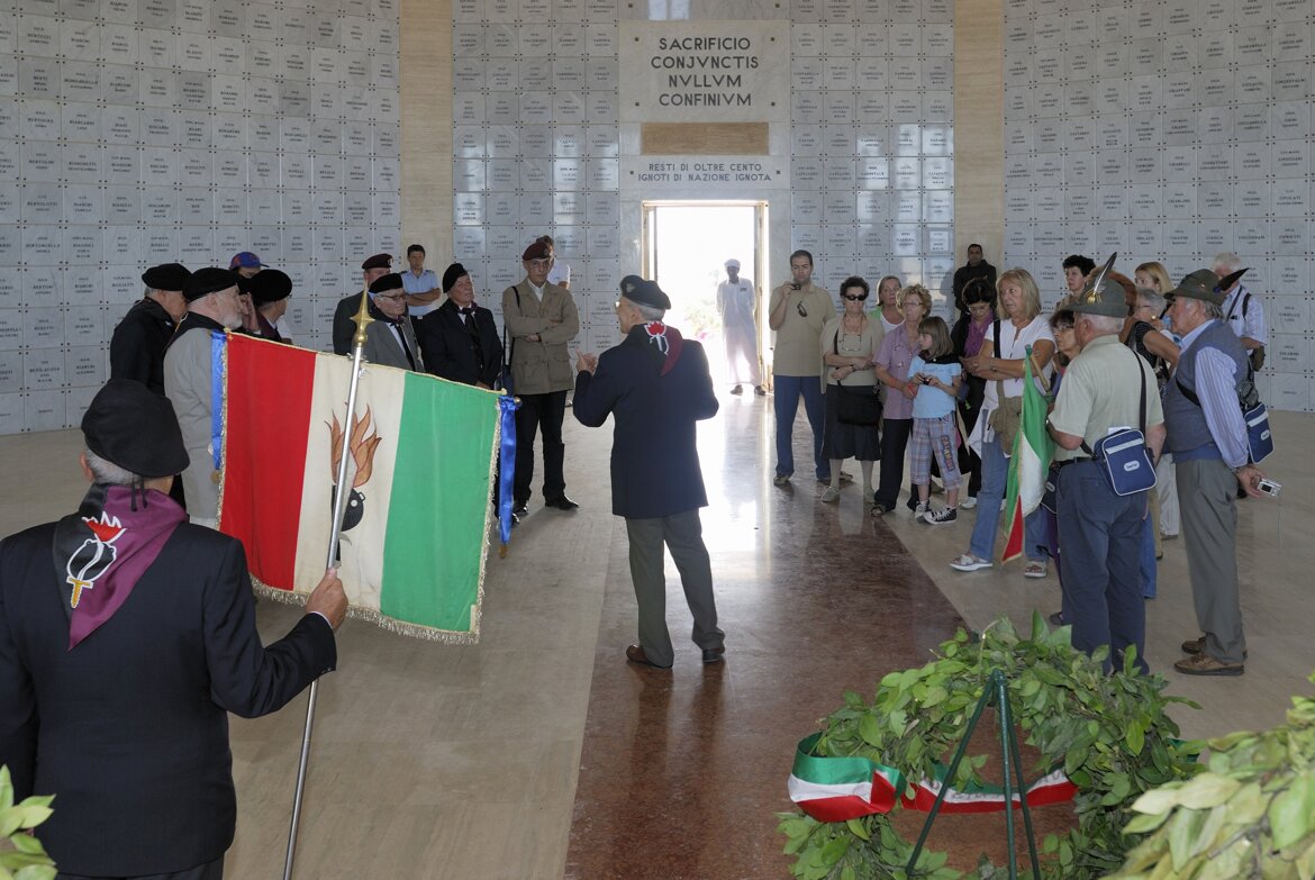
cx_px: 658
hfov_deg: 51.2
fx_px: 1371
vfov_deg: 35.6
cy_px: 440
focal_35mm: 38
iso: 100
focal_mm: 25
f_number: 6.3
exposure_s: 1/20
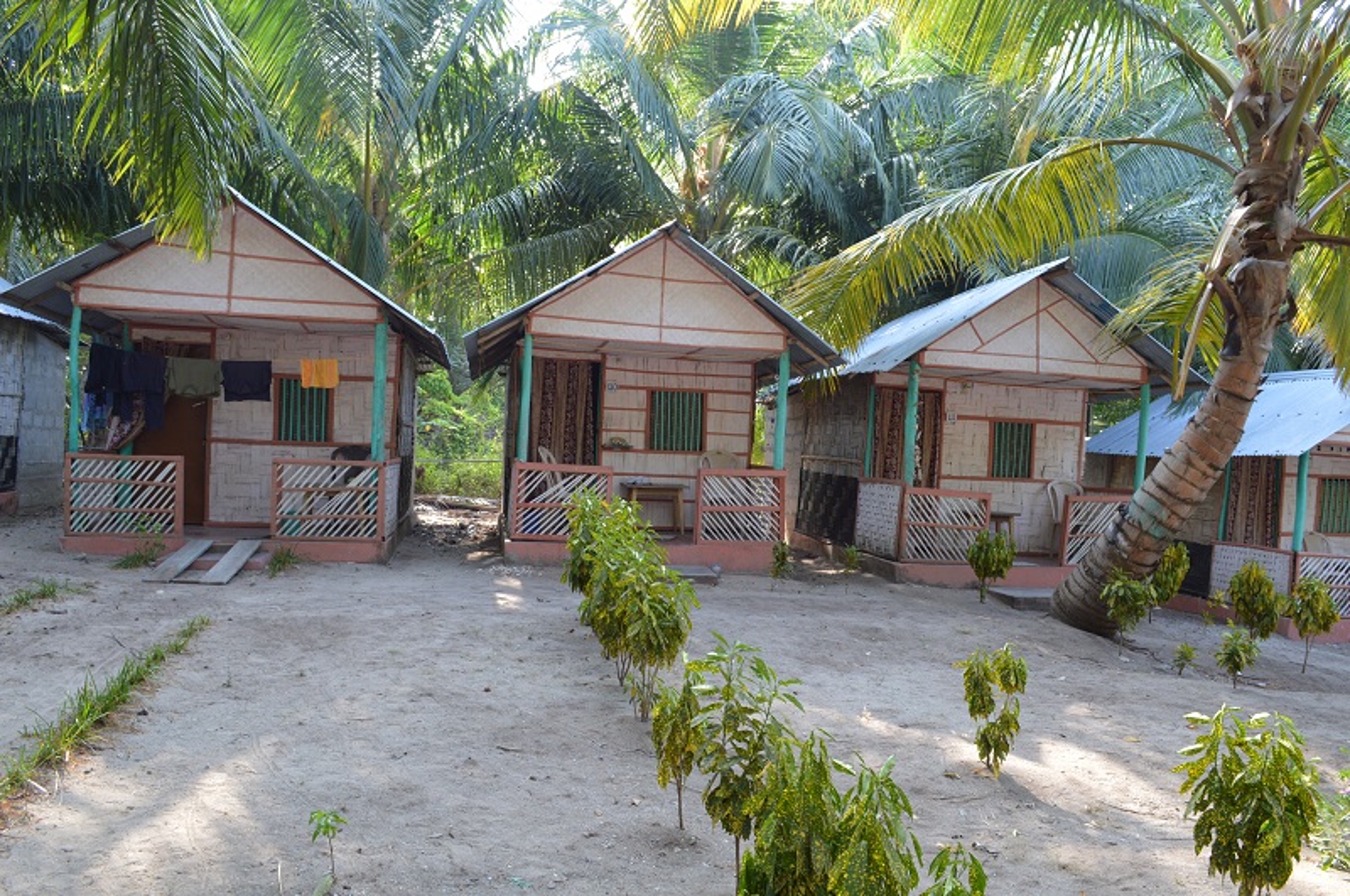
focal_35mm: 27
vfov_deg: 47.8
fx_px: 1011
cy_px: 448
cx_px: 675
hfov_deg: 67.5
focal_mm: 18
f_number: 8
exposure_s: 1/80
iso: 400
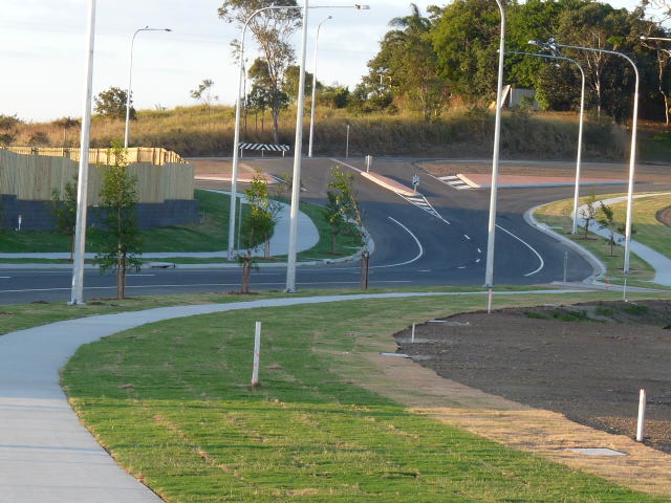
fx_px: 3121
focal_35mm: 161
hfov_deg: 12.3
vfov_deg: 9.2
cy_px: 252
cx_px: 336
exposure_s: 1/100
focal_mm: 16.1
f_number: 4
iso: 100
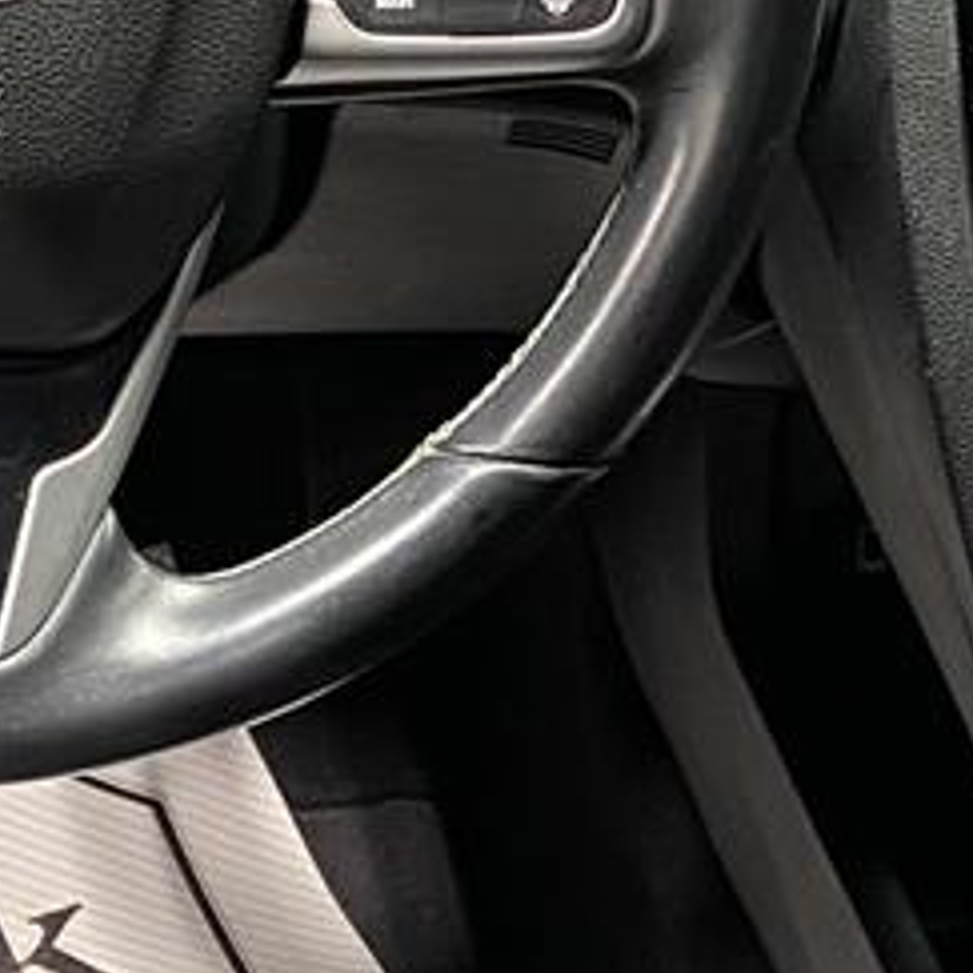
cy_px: 605
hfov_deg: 14.4
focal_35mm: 121
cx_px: 609
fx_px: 3848
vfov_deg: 14.4
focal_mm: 4.25
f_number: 1.8
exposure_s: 1/40
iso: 500
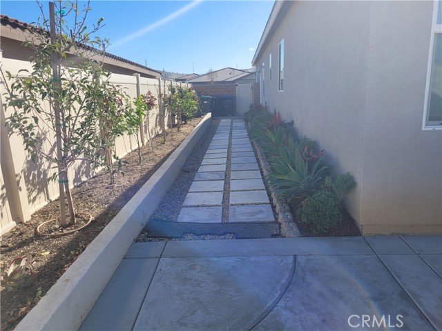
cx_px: 221
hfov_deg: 67.3
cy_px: 166
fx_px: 332
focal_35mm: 26
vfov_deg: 53.1
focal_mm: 5.4
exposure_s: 1/1957
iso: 40
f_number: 1.8
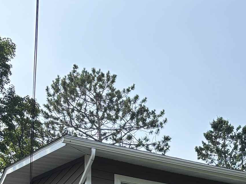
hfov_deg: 21.0
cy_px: 292
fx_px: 661
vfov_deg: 14.6
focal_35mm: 93
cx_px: 162
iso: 50
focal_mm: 5.96
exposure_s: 1/2105
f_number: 1.6
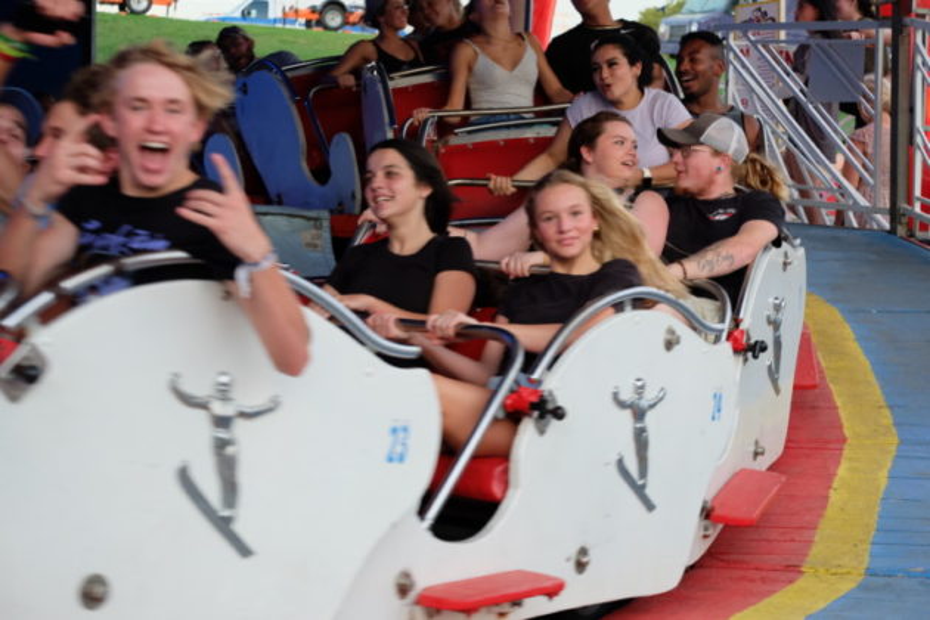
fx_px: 2170
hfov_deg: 24.2
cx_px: 465
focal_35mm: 84
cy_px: 310
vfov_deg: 16.3
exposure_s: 1/300
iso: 1600
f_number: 4.6
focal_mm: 56.2
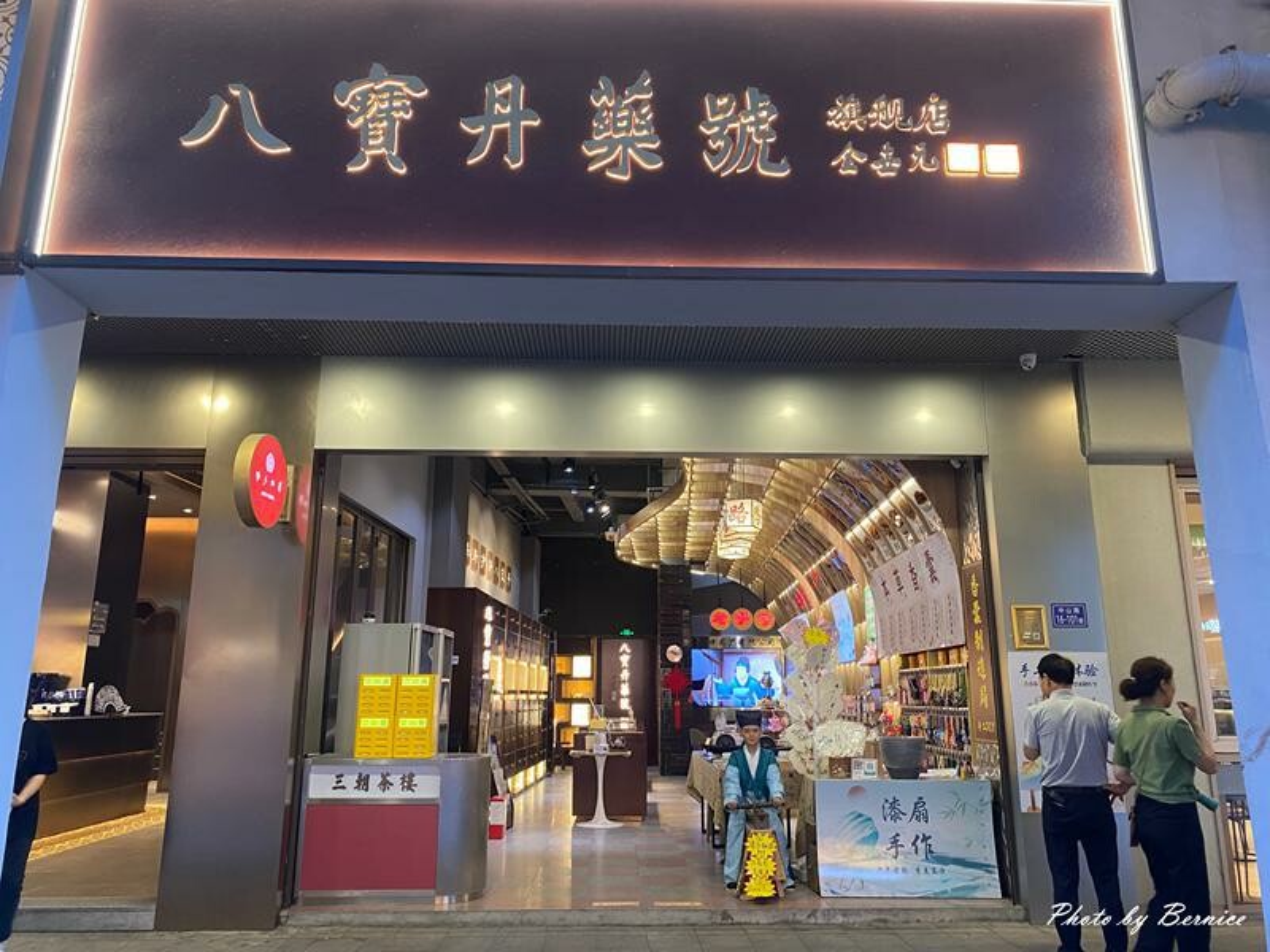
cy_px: 476
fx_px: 954
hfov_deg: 67.3
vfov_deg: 53.1
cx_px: 635
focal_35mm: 26
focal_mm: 4.25
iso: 200
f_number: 1.8
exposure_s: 1/50
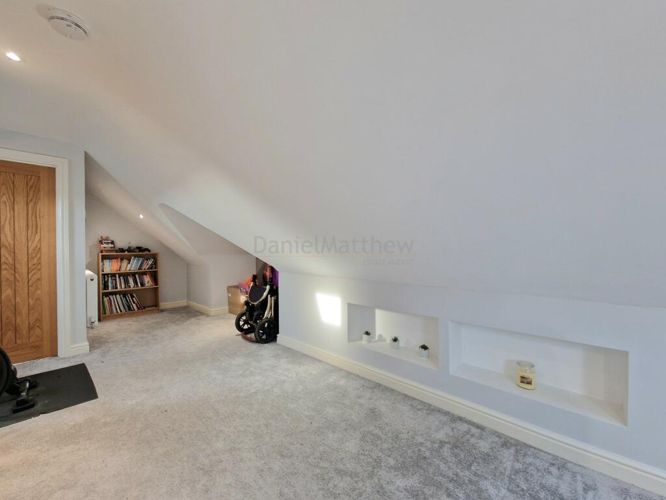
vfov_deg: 89.9
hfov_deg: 106.2
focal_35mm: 13
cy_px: 250
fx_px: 250
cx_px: 333
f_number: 2.2
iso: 160
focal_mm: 2.2
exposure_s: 1/50
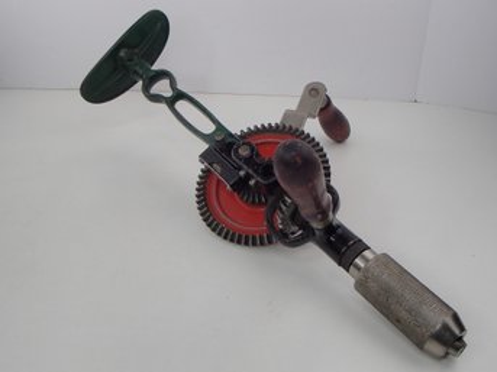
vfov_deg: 38.6
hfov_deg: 50.2
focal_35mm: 37
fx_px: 531
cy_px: 186
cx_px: 248
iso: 100
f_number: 4.7
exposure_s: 1/200
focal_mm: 6.64
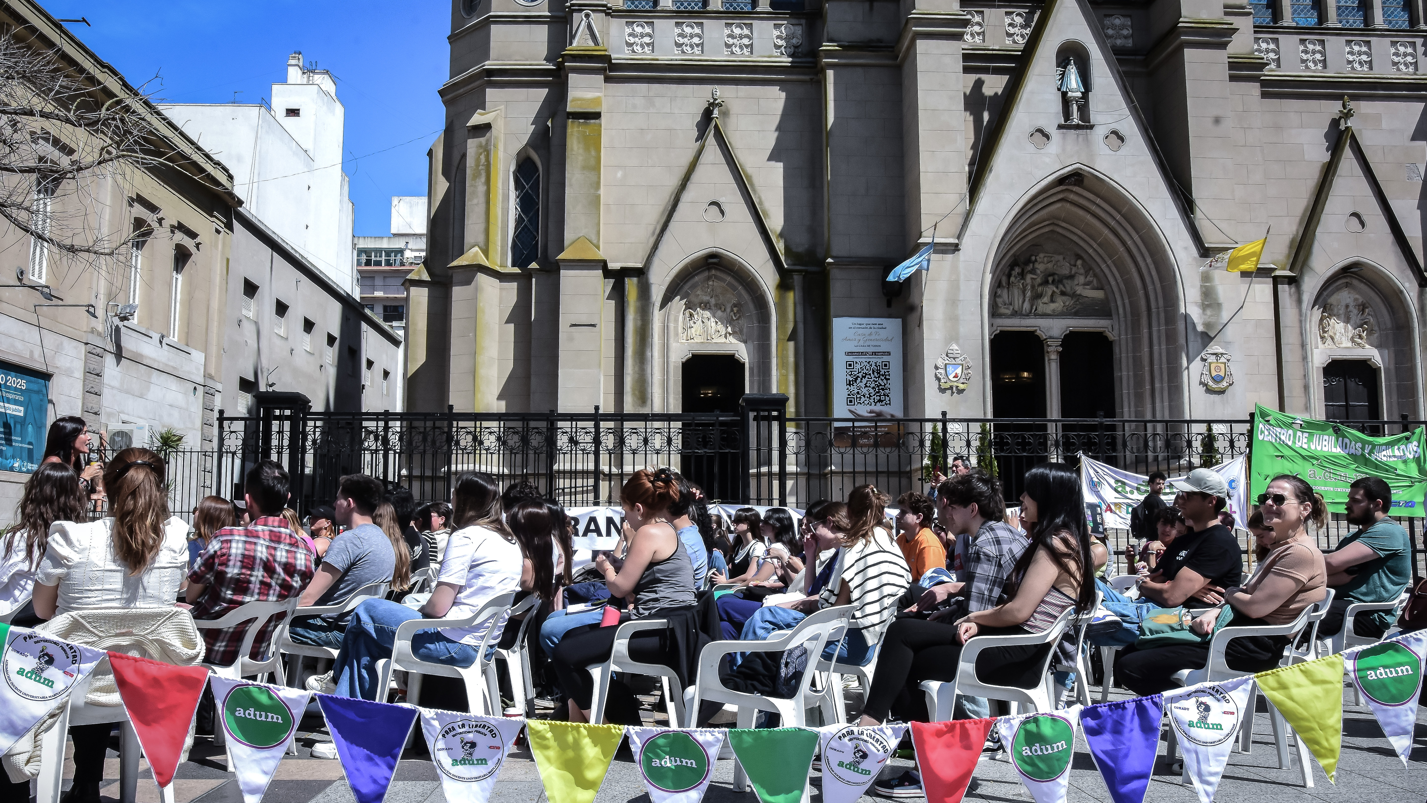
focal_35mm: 29
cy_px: 426
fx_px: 1097
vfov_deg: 40.2
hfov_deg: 66.1
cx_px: 716
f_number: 10
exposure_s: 1/400
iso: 800
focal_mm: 18
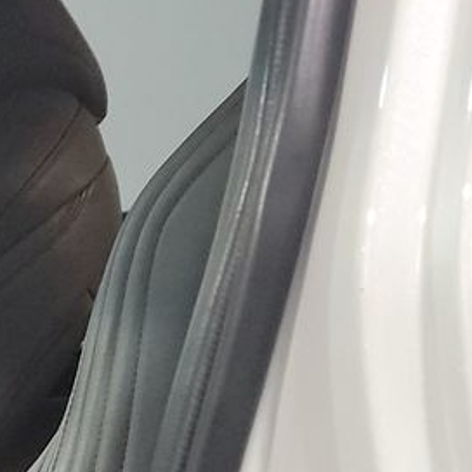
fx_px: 1928
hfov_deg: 10.4
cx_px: -899
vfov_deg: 13.3
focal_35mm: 125
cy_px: 663
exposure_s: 1/14
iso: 784
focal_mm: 6.7
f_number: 1.8
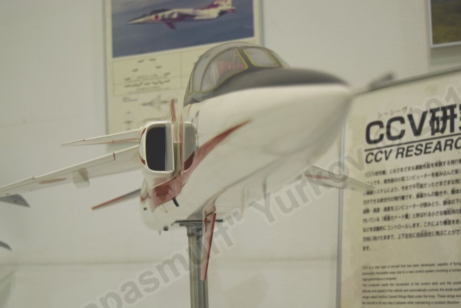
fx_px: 743
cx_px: 206
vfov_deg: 23.3
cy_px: 191
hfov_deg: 34.4
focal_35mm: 58
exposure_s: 1/60
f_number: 4.2
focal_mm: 30
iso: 400
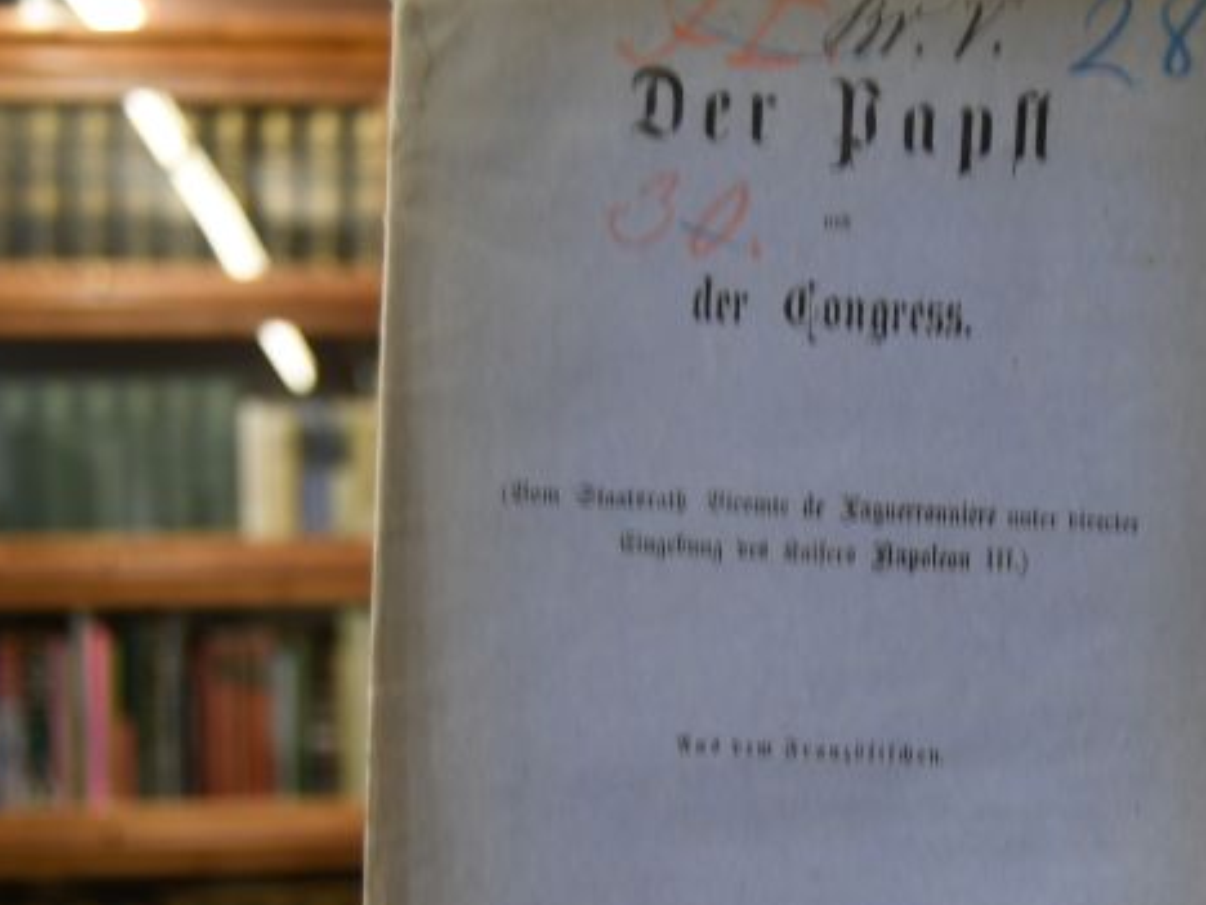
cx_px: 886
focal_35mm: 61
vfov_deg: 23.8
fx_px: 2125
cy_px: 686
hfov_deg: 31.2
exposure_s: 1/10
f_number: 3.5
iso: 100
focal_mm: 22
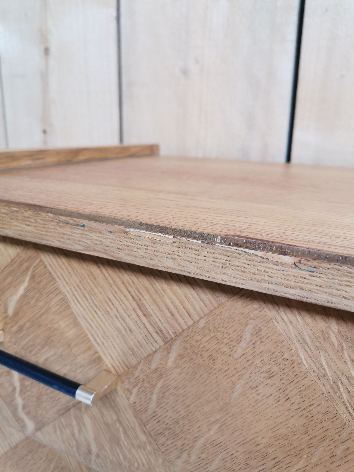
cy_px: 236
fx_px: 368
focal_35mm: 27
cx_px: 177
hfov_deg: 51.4
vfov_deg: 65.3
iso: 125
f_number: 1.8
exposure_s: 1/100
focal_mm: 5.58
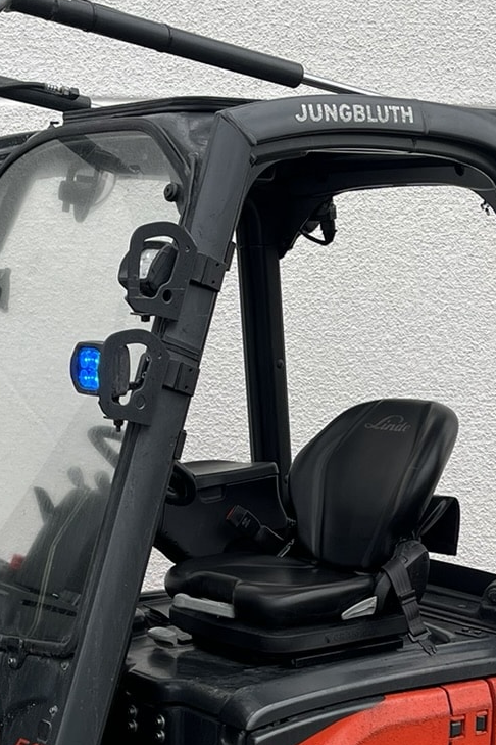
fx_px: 1571
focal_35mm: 76
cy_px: 594
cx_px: 168
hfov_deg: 17.9
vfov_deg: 26.2
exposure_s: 1/268
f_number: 1.6
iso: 40
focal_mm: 5.1
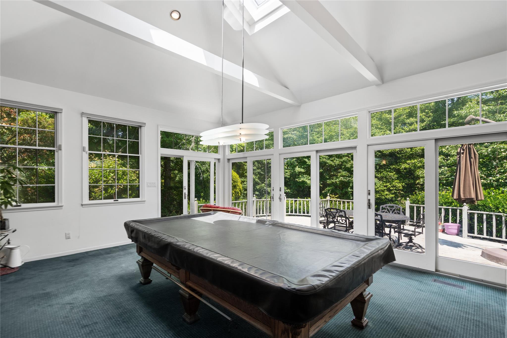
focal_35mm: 16
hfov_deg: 96.7
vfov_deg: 73.7
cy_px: 169
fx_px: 225
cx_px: 254
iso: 100
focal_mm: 16
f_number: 5
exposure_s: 1/10
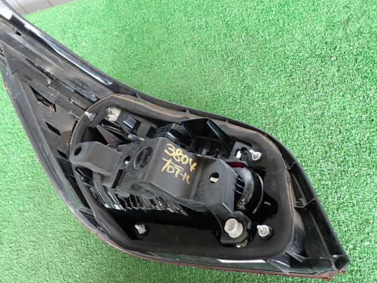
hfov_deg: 63.3
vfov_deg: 49.7
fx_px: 305
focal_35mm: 28
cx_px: 167
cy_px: 141
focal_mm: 4.5
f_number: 2
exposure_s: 1/30
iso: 200
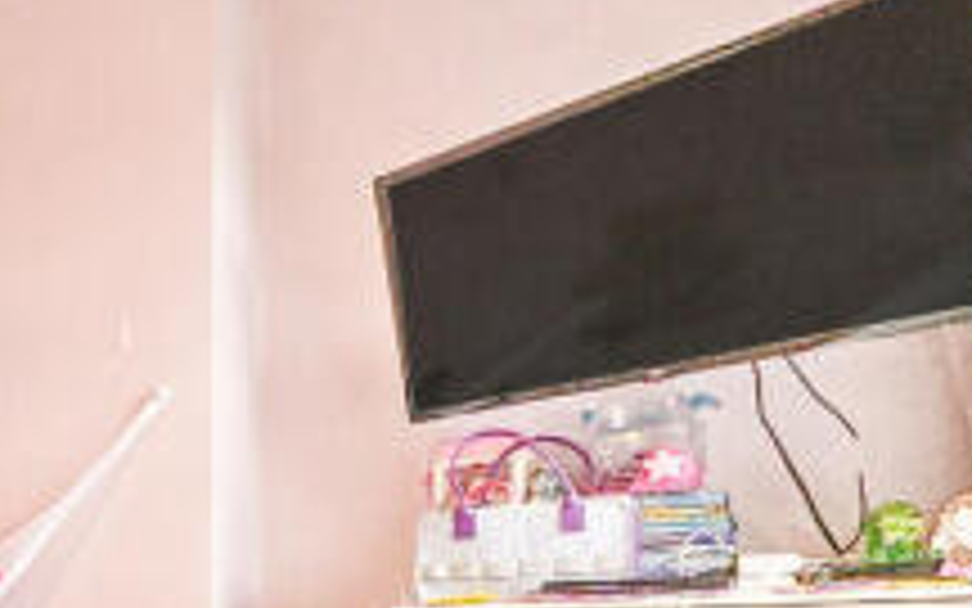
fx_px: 1060
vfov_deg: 28.2
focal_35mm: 40
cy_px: 714
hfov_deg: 36.1
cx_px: -241
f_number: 2.2
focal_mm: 2.22
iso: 100
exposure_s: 1/100
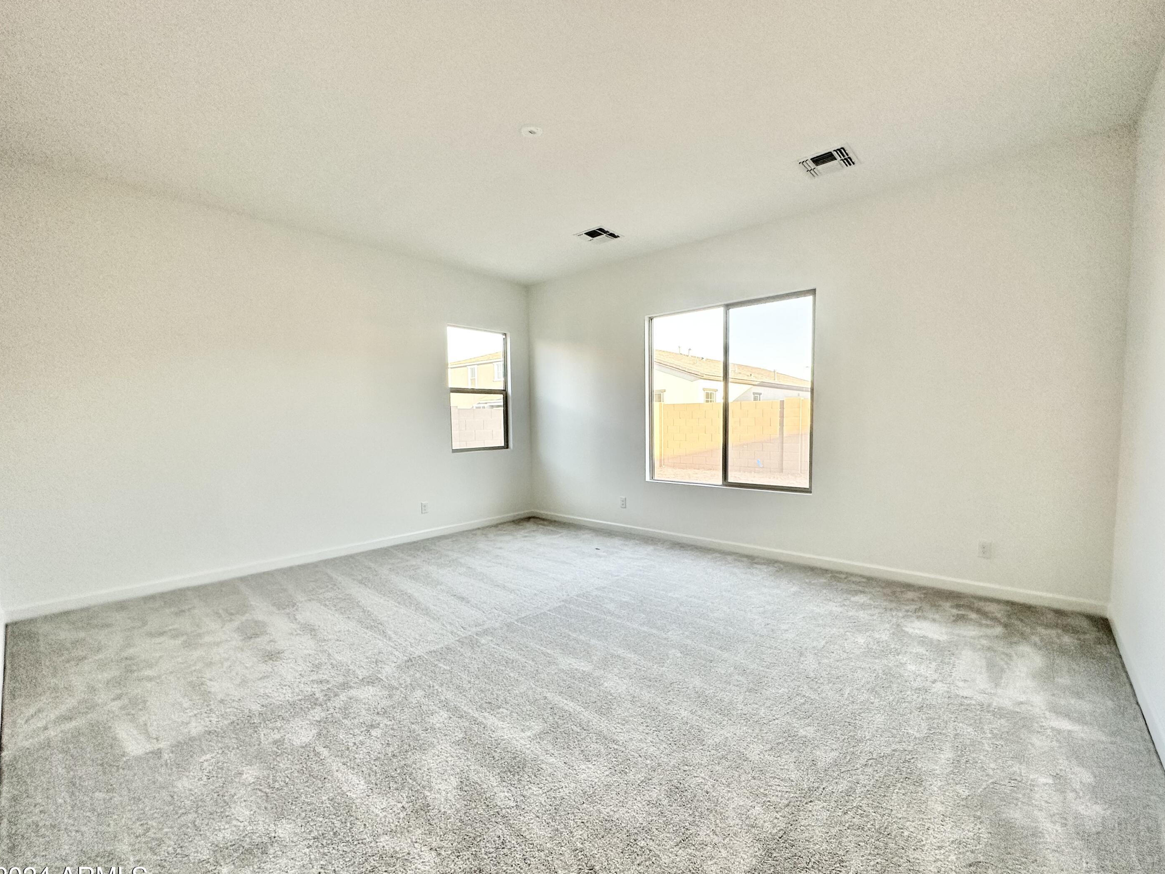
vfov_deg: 81.7
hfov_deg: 98.1
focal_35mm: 15
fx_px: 505
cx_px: 615
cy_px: 452
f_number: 2.2
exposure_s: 1/120
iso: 125
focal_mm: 2.22
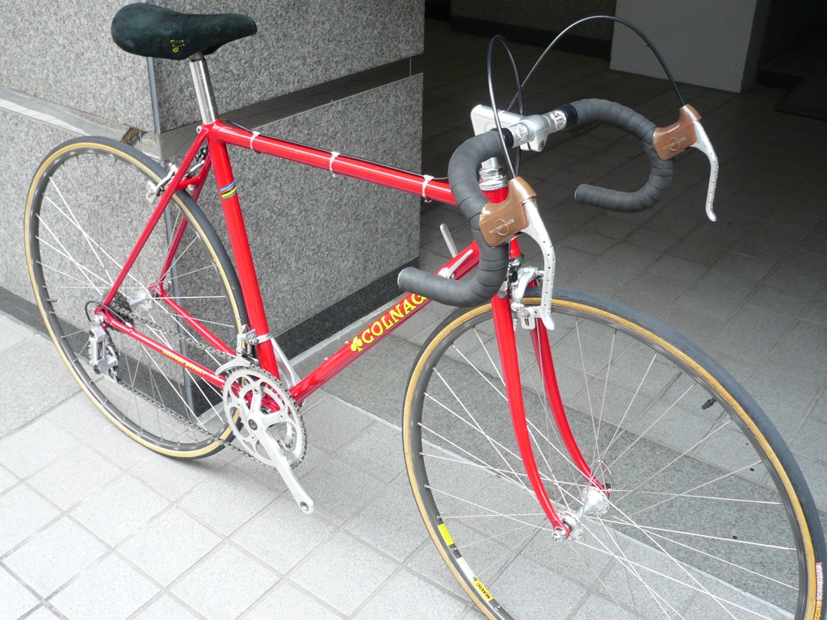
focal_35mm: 37
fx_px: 884
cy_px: 310
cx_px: 414
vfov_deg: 38.7
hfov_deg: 50.1
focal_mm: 6.1
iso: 100
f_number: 3.1
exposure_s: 1/15
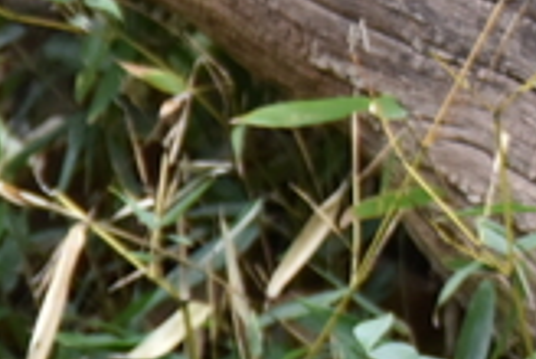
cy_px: -646
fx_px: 19748
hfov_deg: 1.5
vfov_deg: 1.0
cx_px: 1709
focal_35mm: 1324
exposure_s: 1/400
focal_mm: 170
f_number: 5
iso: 1100
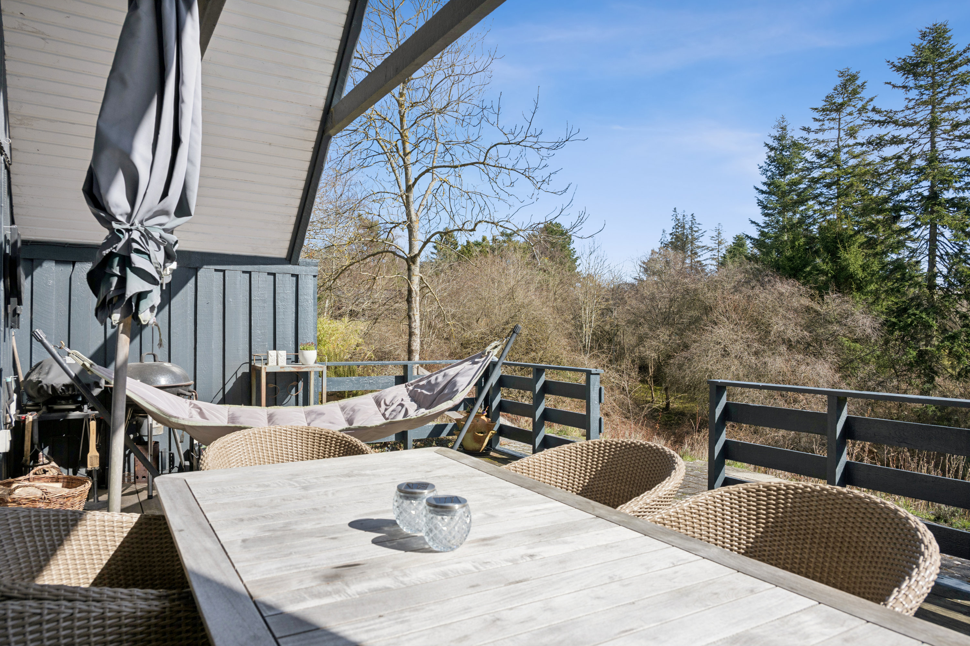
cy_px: 323
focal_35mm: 24
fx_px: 647
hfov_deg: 73.7
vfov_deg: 53.1
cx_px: 485
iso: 200
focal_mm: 24
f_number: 8
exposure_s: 1/500
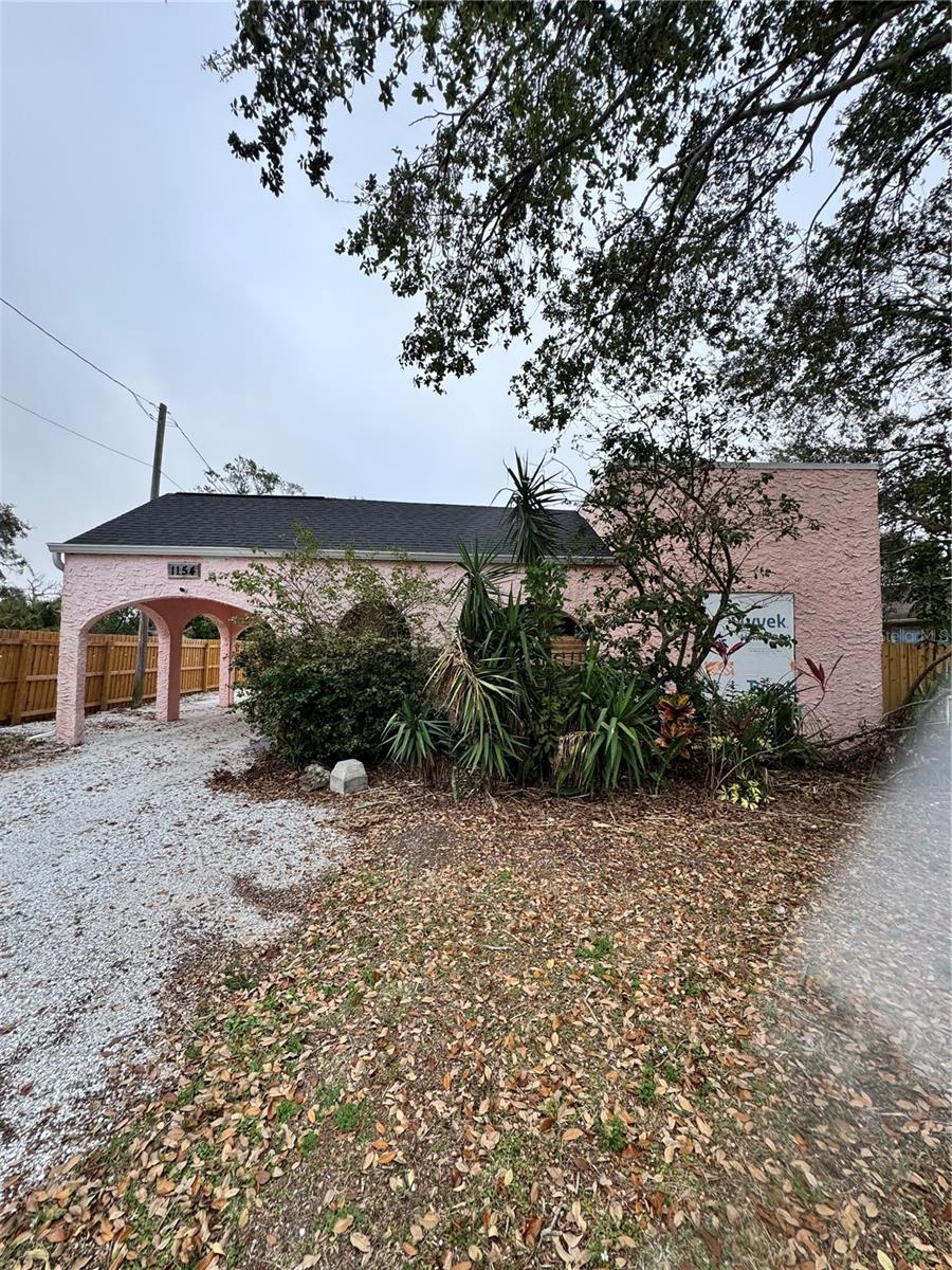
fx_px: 513
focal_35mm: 14
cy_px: 635
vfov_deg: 102.1
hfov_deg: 85.7
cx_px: 476
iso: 40
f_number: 2.2
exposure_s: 1/425
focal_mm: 2.22
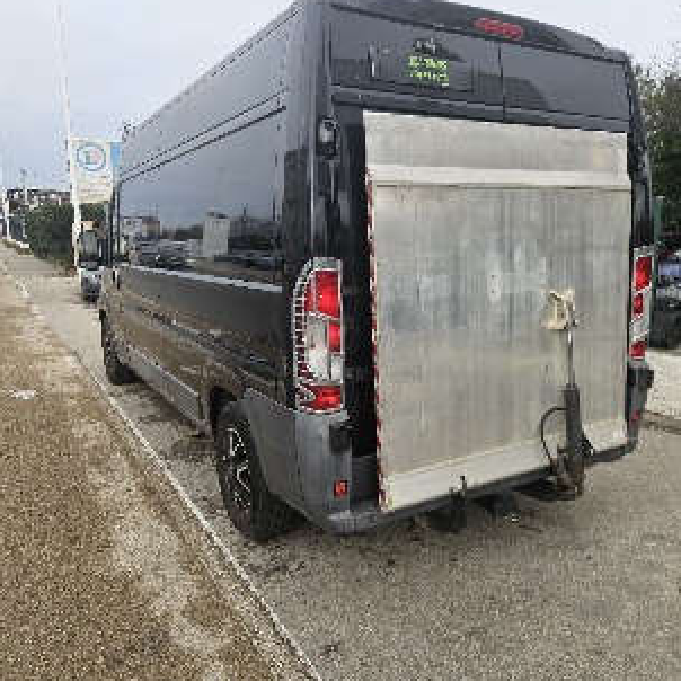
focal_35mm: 28
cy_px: 338
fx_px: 623
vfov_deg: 57.3
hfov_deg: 57.0
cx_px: 395
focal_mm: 5.4
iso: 25
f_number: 1.8
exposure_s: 1/359
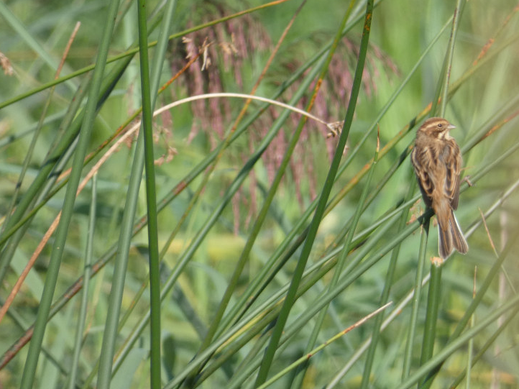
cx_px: 369
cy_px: 128
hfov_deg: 1.1
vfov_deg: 0.8
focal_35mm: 1829
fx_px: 27413
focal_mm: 215
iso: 100
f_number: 5.9
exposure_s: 1/250
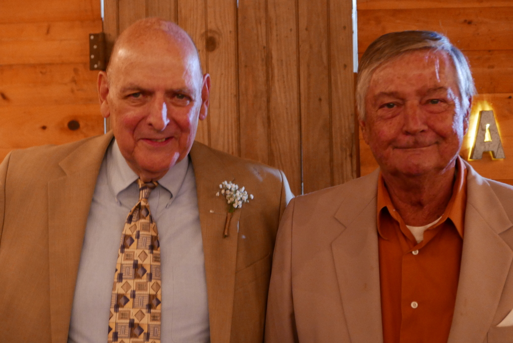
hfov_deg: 35.6
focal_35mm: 56
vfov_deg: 24.2
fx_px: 799
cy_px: 172
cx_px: 256
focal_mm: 25.4
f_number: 2.8
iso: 1600
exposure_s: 1/10
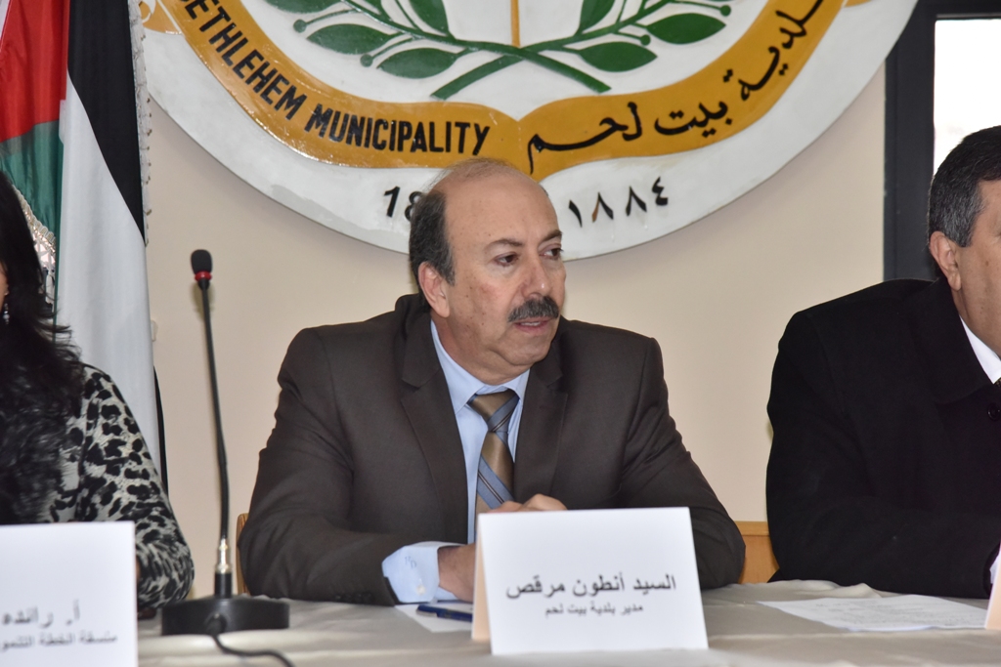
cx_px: 500
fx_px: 3114
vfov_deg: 12.2
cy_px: 334
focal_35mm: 112
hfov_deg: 18.3
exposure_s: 1/200
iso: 2500
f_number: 6.3
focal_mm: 112
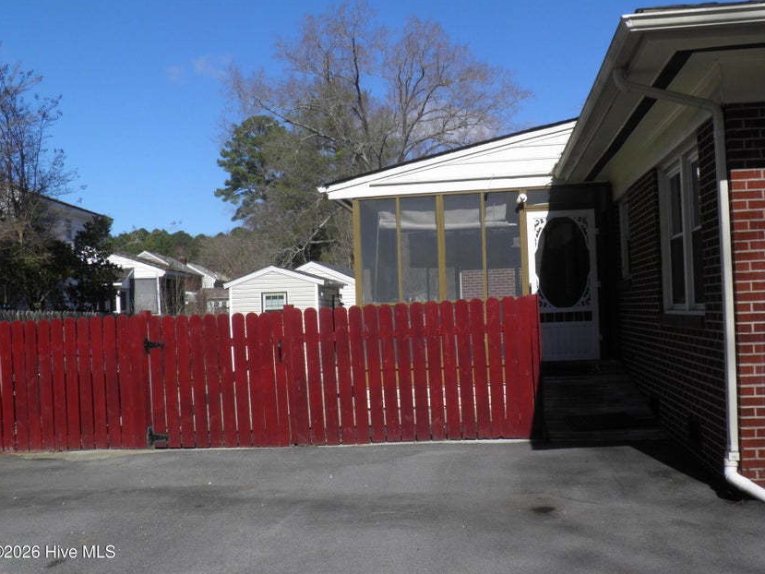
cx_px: 382
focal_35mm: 36
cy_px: 283
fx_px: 796
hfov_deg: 51.3
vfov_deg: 39.7
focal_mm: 6.3
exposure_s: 1/320
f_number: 5.5
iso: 50
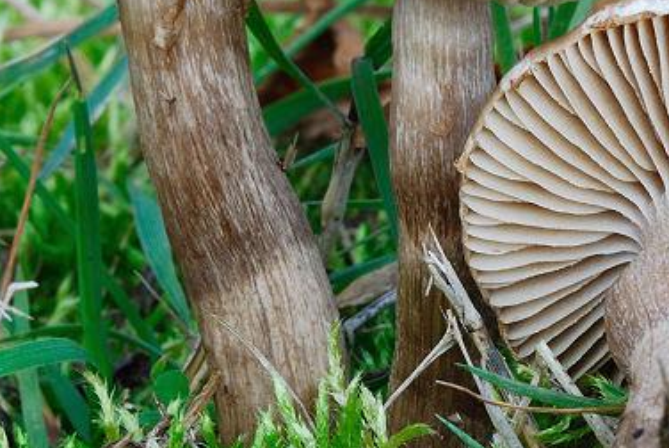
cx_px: 496
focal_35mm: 298
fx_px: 5546
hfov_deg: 6.9
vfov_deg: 4.6
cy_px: 103
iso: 100
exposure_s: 1
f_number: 36
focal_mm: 90
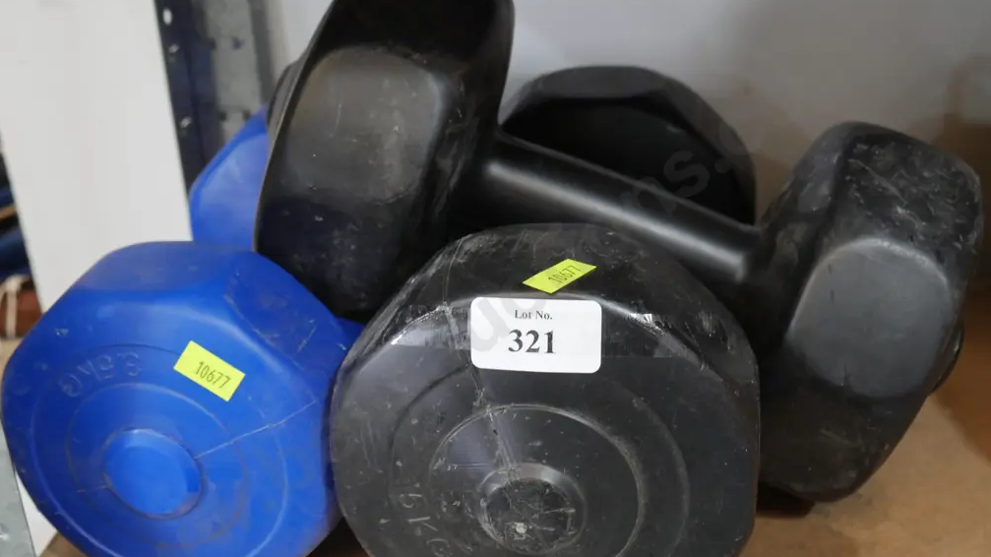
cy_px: 320
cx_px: 489
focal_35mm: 51
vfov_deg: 23.5
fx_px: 1340
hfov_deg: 40.6
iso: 1600
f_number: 5.1
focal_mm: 23
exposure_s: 1/60
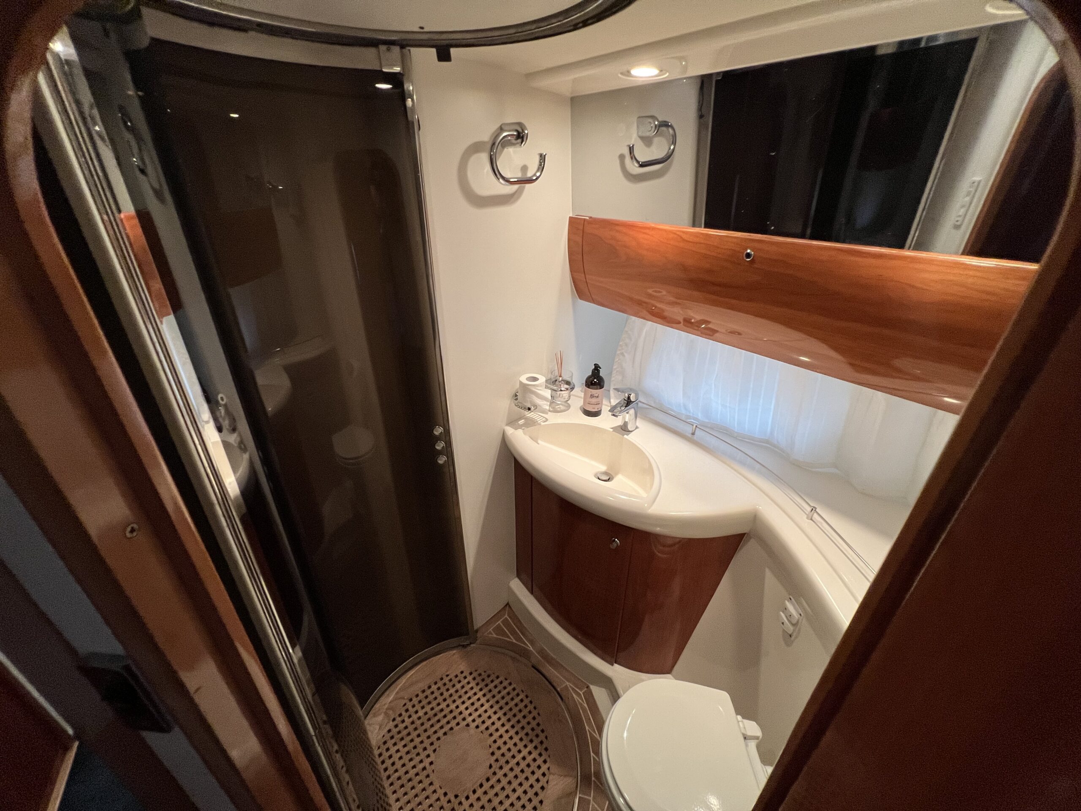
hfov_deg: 106.2
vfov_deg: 89.9
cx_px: 540
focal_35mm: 13
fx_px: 406
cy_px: 406
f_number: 1.8
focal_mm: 1.57
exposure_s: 1/72
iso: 250
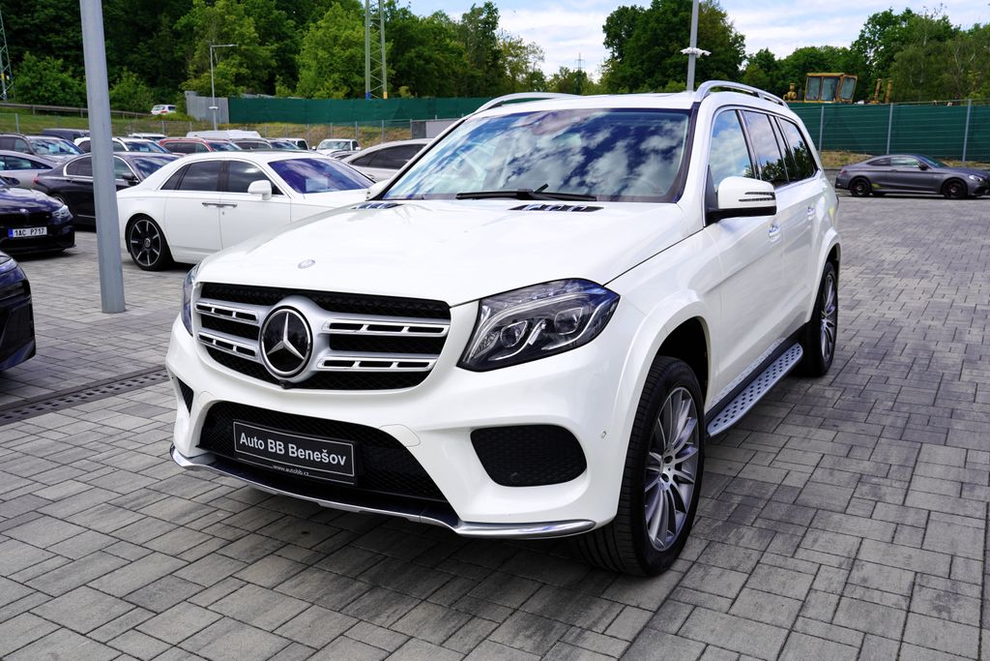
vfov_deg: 42.3
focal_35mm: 31
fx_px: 853
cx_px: 495
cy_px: 330
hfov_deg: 60.3
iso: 100
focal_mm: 31
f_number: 9
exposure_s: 1/125
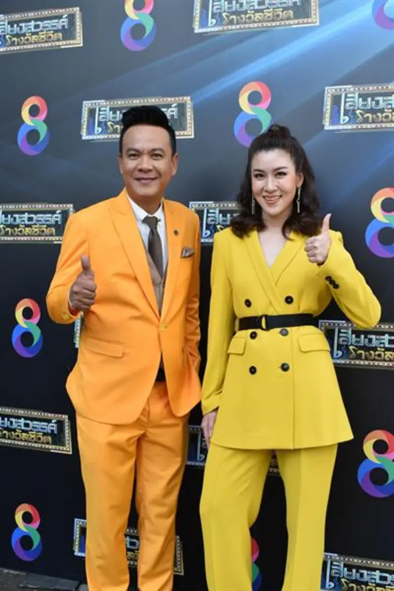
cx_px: 197
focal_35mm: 40
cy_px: 296
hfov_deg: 33.0
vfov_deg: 47.9
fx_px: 665
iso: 640
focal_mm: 27
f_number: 8
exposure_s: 1/250
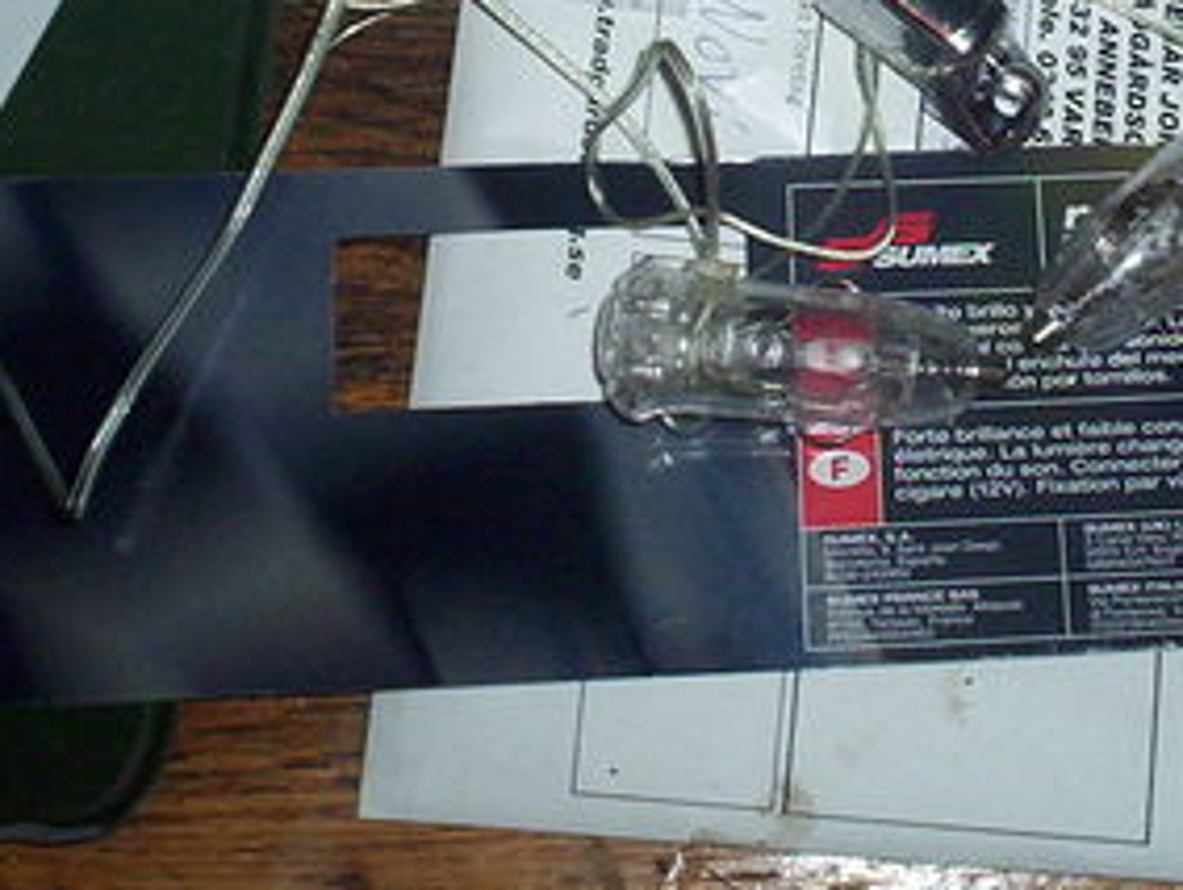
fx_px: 2943
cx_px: 987
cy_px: 23
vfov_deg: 16.9
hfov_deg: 22.4
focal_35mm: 86
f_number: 4.5
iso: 140
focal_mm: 4.99
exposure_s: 1/60
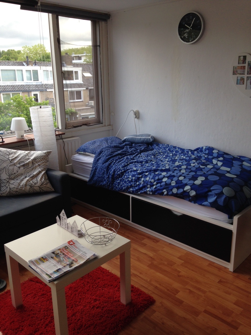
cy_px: 168
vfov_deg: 55.4
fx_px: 319
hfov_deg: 42.9
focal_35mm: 33
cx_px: 126
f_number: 2.4
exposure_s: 1/120
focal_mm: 4.12
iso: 50
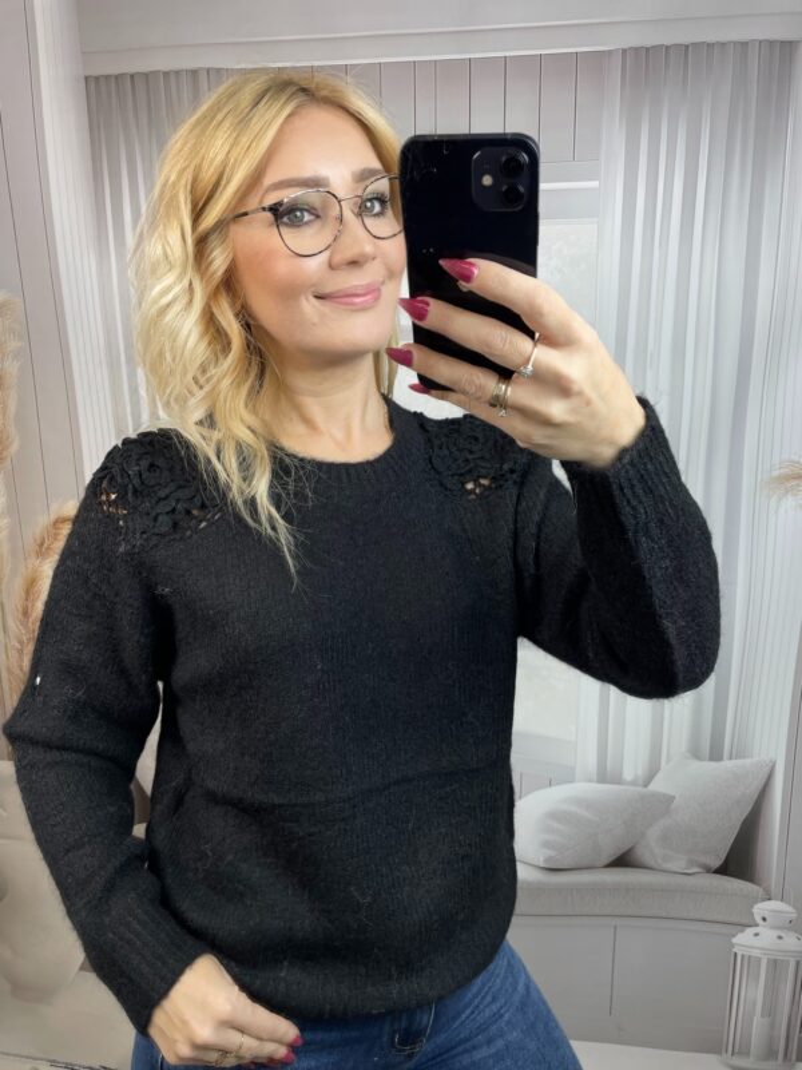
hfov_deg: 53.1
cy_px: 535
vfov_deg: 67.3
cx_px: 401
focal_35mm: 26
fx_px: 803
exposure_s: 1/111
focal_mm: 4.2
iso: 32
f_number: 1.6
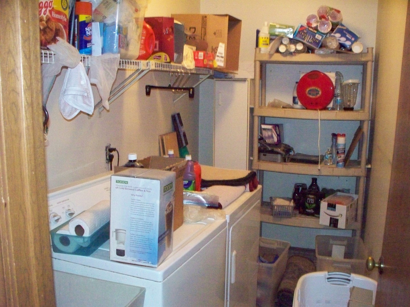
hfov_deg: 51.4
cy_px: 154
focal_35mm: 36
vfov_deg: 39.7
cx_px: 205
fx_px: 426
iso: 1600
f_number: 2.8
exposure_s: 1/60
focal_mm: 7.54
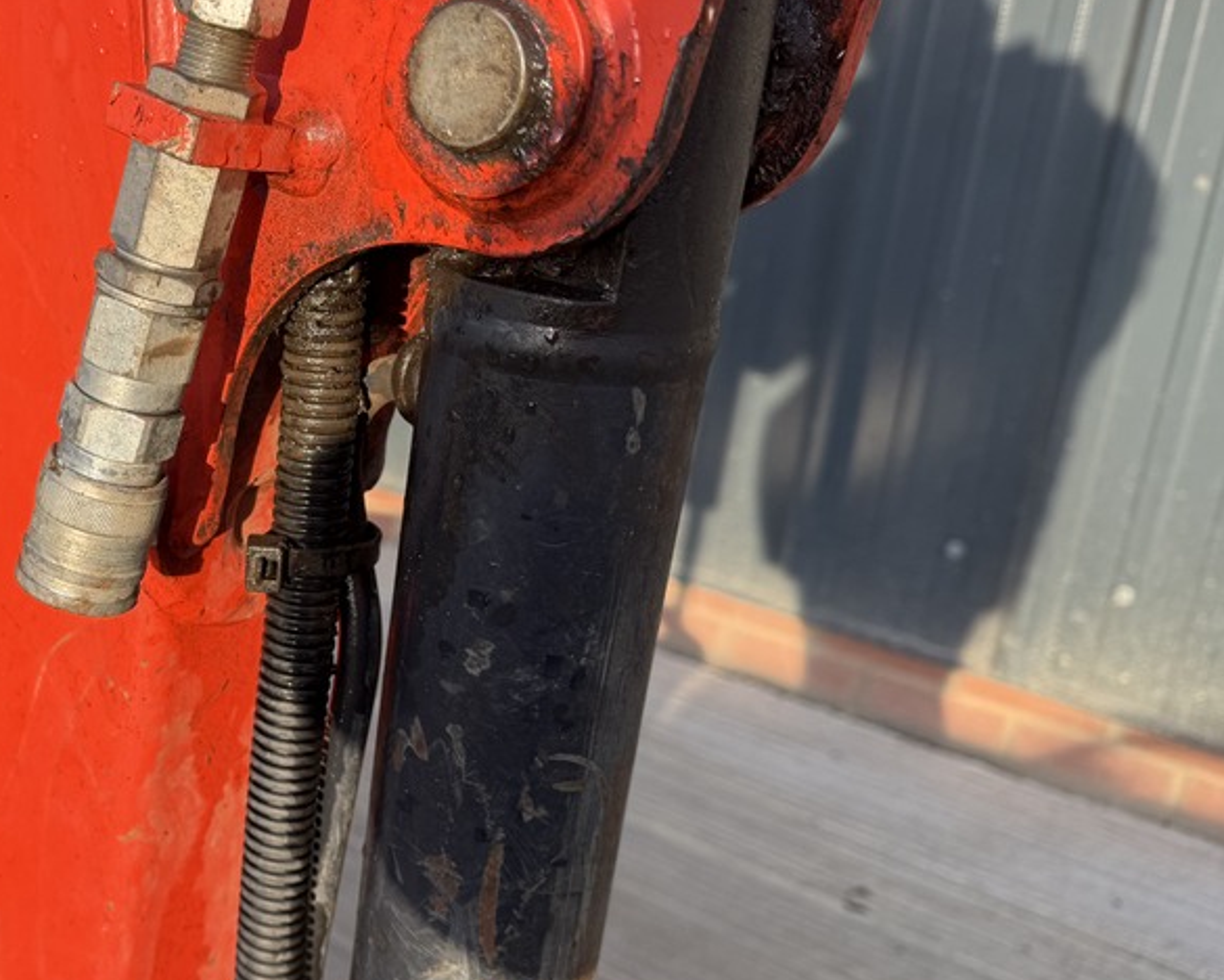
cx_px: 203
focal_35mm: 41
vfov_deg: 36.5
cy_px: 475
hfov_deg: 42.3
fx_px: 1485
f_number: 1.78
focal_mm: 6.76
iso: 80
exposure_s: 1/735
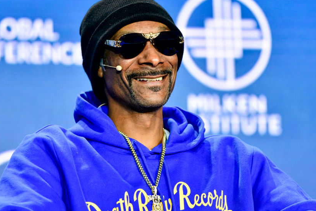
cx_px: 137
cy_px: 108
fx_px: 3284
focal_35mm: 374
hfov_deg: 5.5
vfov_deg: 3.7
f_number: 4
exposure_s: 1/320
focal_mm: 300
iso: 1600
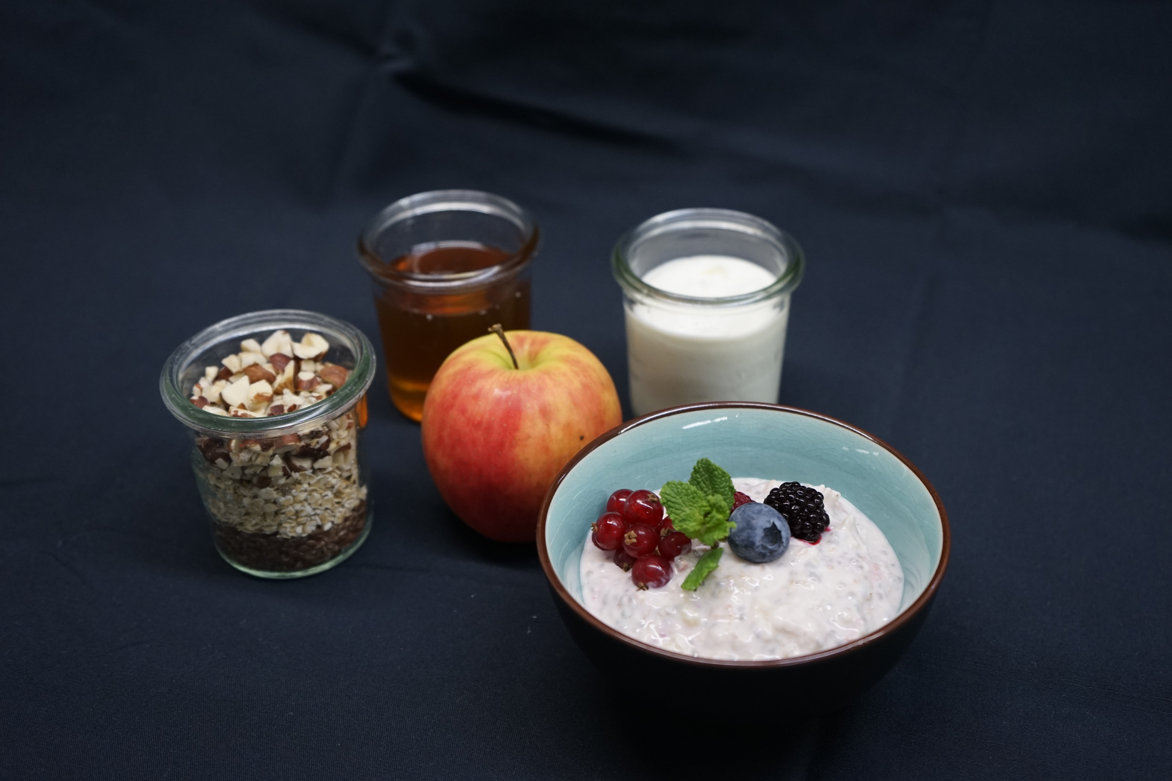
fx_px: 1432
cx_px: 586
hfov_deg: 44.5
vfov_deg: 30.5
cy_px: 390
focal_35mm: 44
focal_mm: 44
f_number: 4.5
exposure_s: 1/160
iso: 1250
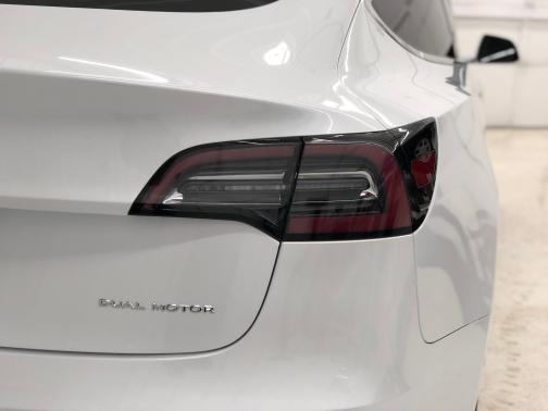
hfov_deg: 33.8
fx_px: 902
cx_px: 274
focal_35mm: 57
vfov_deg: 25.7
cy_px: 206
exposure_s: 1/30
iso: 40
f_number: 2.8
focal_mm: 6.6
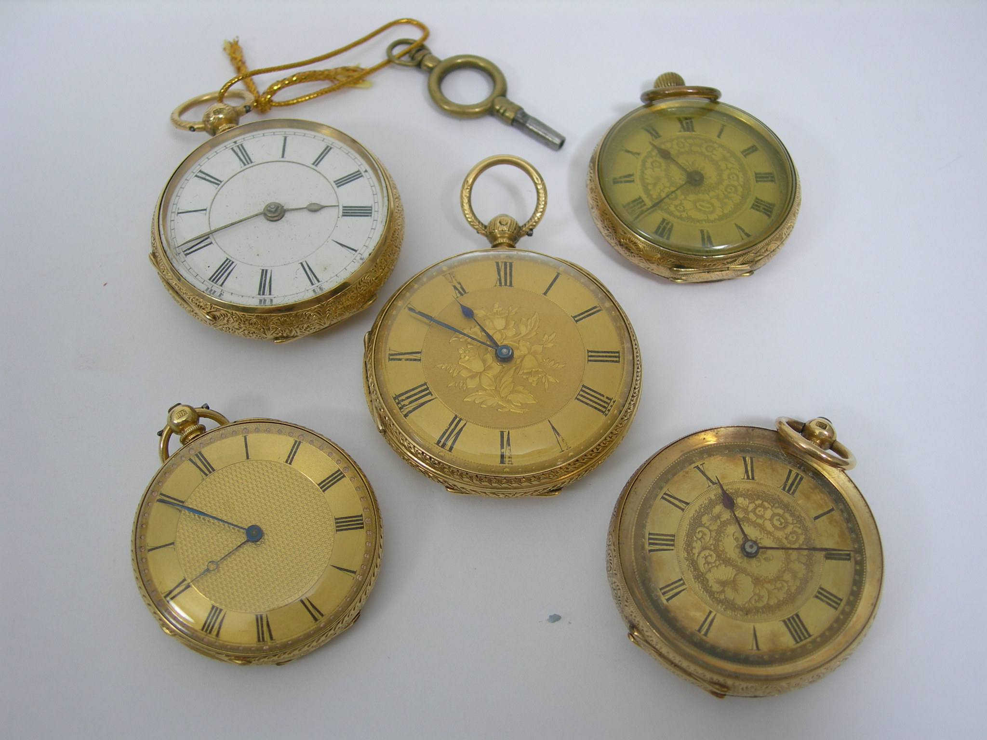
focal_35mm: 41
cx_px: 494
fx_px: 1169
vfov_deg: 35.1
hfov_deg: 45.8
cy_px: 370
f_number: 2.9
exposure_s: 1/41.6
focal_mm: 8.5
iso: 50
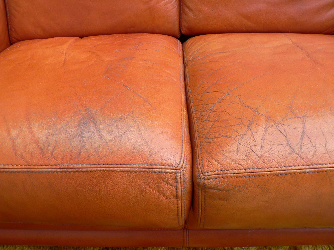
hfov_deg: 51.4
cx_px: 167
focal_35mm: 36
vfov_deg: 39.7
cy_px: 125
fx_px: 347
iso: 80
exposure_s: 1/160
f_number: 2.8
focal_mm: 6
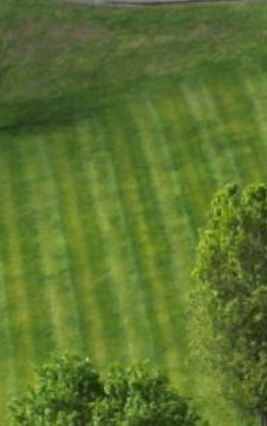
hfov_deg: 4.8
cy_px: 845
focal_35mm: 245
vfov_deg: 8.2
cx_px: 1136
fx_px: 2852
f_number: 1.7
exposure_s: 1/2000
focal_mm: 6.72
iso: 100
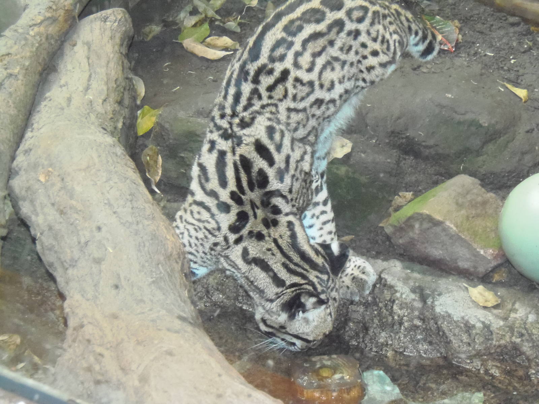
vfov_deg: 12.8
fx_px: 1806
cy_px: 202
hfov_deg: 17.0
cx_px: 270
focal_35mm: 116
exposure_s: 1/40
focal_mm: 21.4
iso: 1000
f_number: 4.5
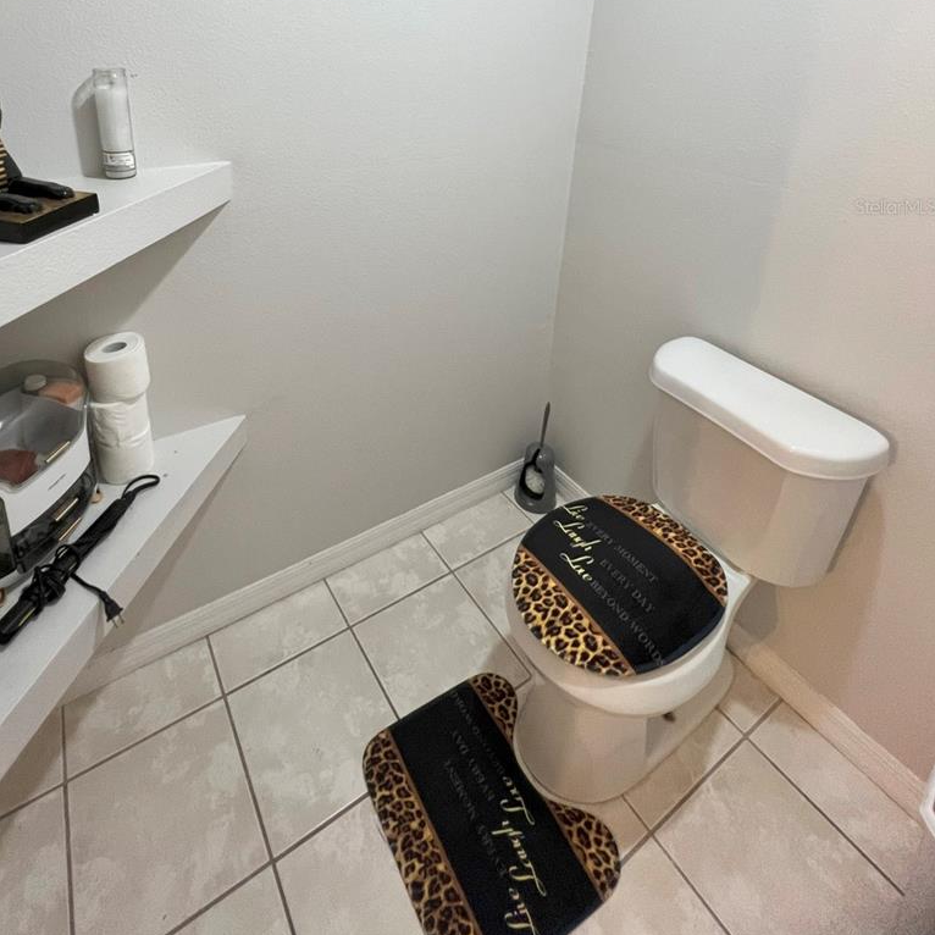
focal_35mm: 18
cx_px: 392
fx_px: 550
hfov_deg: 80.1
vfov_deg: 73.5
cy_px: 206
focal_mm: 1.57
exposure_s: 1/60
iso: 200
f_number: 1.8
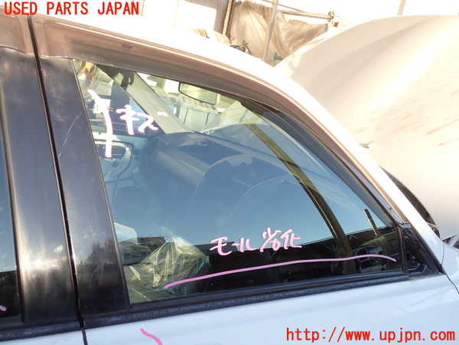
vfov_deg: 39.7
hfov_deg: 51.4
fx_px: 477
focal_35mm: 36
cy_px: 172
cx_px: 230
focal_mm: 6.37
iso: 100
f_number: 3.5
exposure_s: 1/125
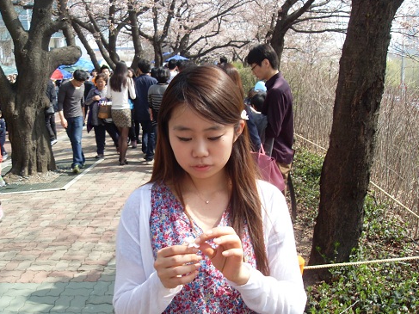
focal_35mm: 38
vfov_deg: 37.7
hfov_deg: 49.0
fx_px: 460
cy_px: 159
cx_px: 213
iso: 100
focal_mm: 6.3
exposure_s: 1/90
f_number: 7
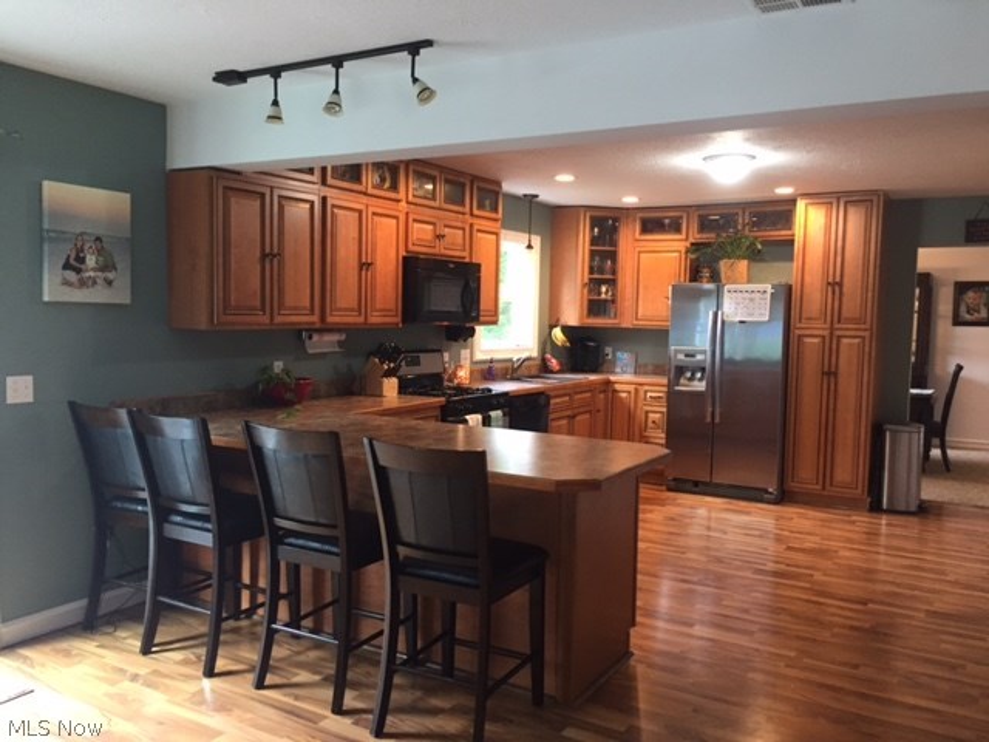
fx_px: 829
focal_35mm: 29
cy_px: 371
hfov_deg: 61.7
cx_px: 494
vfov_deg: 48.2
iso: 125
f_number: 2.2
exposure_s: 1/30
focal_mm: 4.15
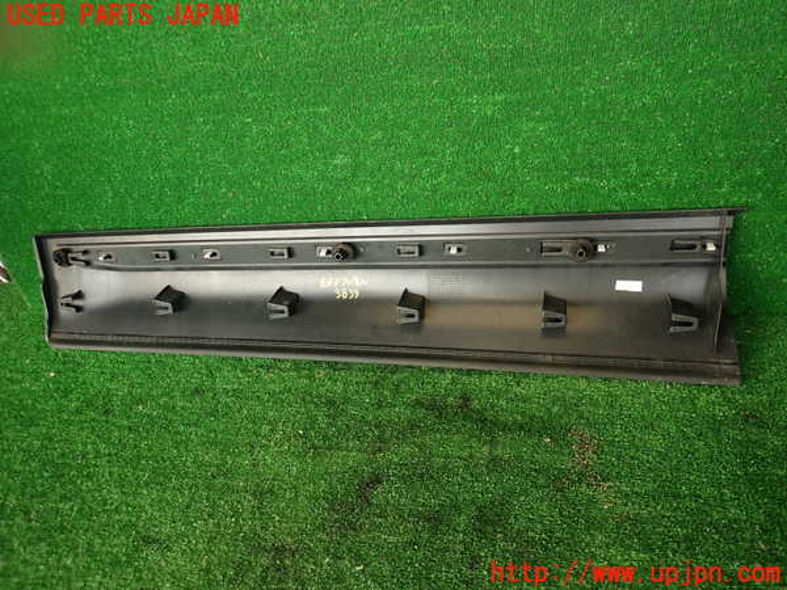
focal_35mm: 25
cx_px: 394
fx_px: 568
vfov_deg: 54.9
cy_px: 295
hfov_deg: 69.4
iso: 100
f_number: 2
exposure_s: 1/80
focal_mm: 4.5
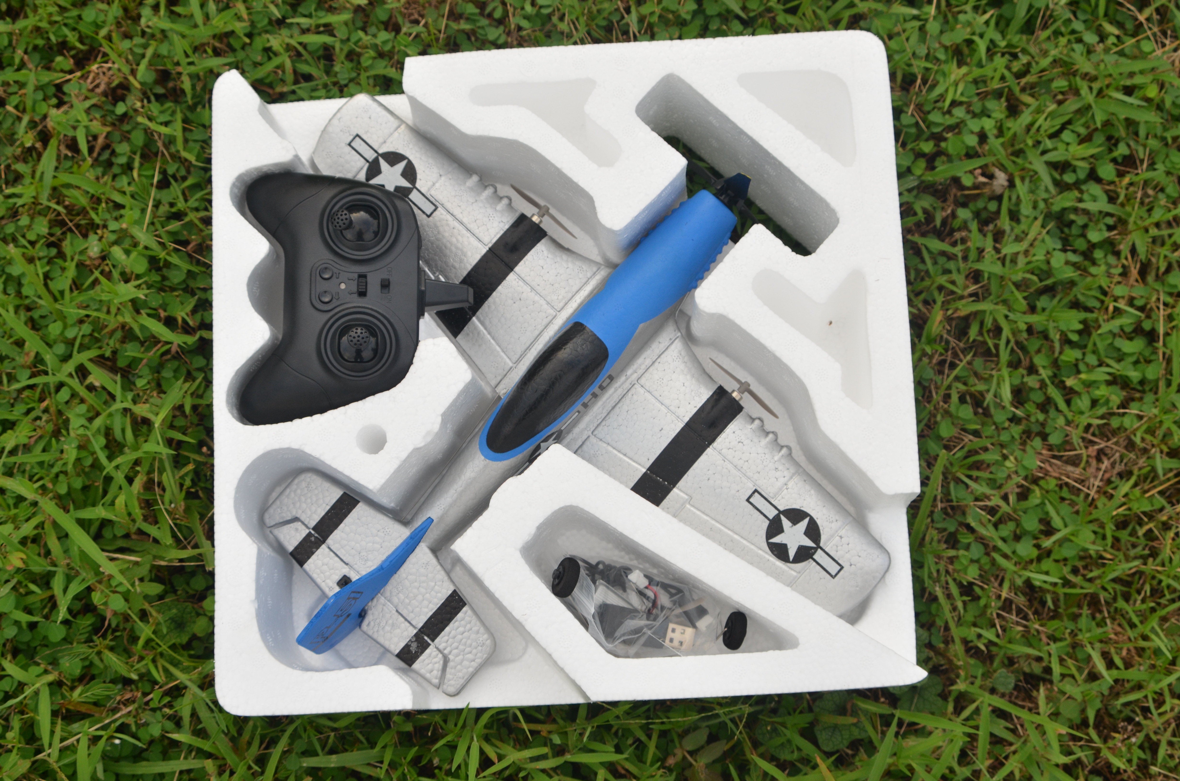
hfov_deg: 37.9
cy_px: 390
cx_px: 590
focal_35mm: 52
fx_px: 1717
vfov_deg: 25.6
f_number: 5.6
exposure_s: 1/200
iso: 400
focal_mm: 35
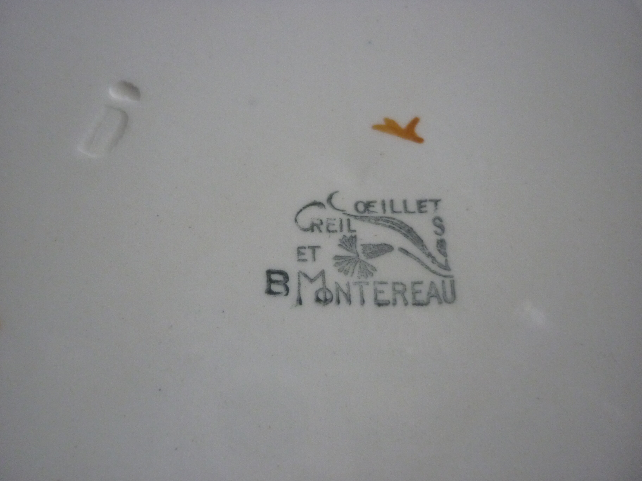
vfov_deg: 42.9
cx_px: 321
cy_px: 240
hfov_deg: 55.4
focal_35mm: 33
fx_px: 612
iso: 320
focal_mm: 5.5
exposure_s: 1/30
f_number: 2.8
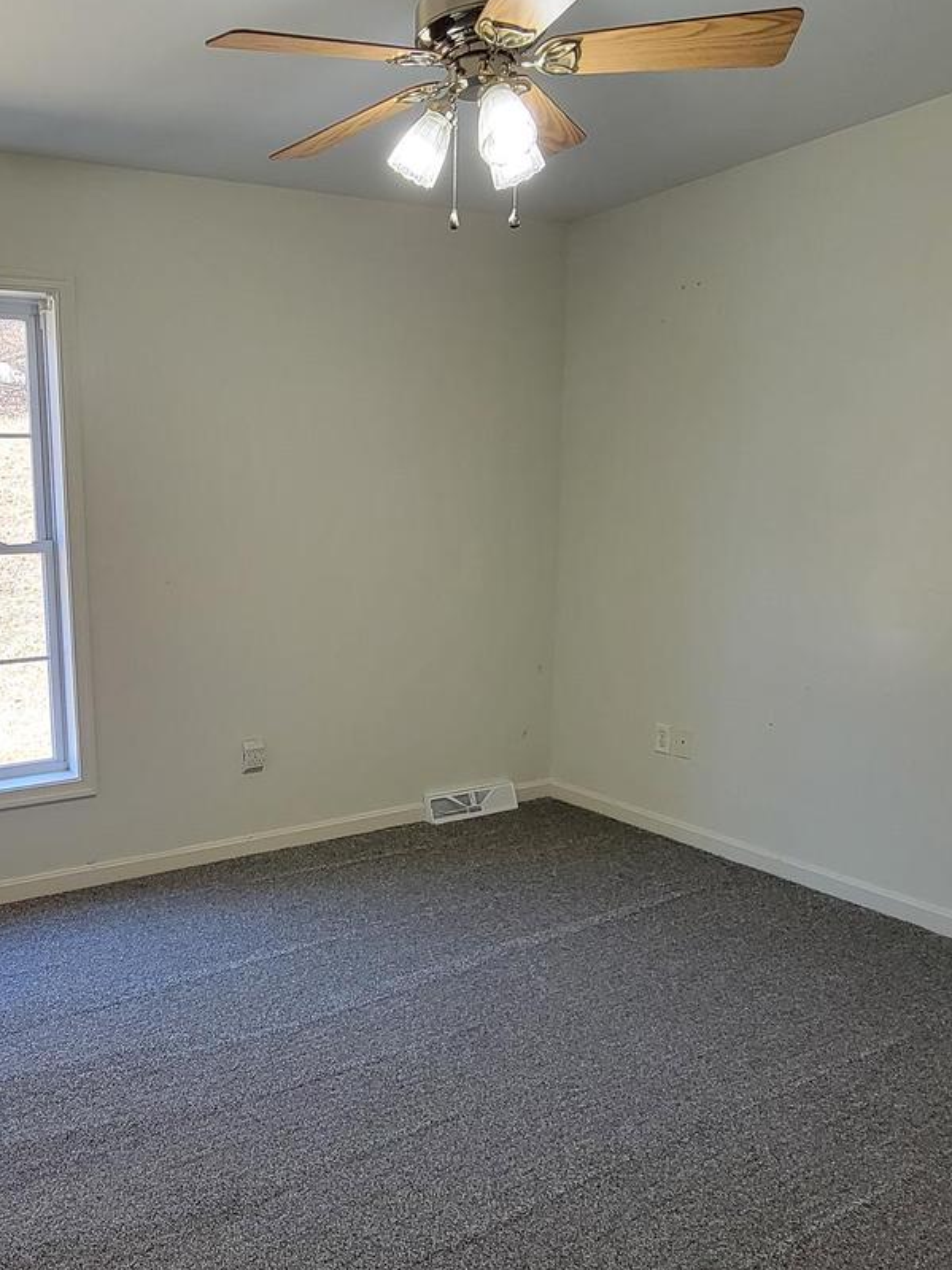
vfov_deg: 69.3
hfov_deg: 52.5
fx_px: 917
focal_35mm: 25
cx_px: 242
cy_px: 671
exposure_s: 1/60
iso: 125
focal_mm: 2.2
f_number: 2.2
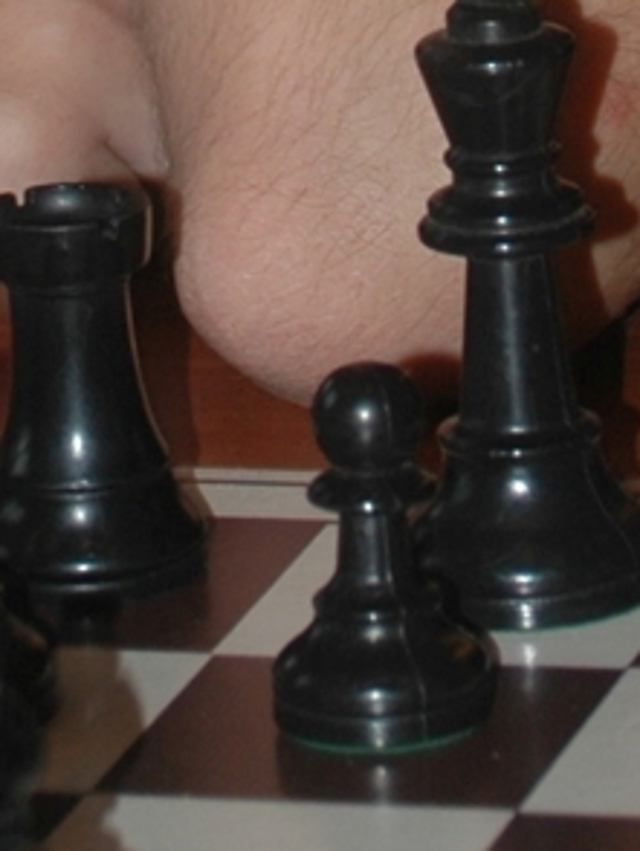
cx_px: 156
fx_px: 9649
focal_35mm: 392
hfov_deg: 3.8
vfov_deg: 4.9
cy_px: -1248
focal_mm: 50
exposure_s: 1/60
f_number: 5.6
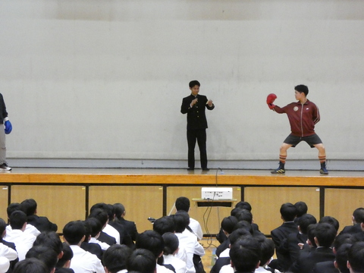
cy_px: 136
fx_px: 1346
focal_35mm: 128
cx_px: 182
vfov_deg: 11.6
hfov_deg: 15.4
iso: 3200
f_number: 5.2
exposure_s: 1/80
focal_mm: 22.9
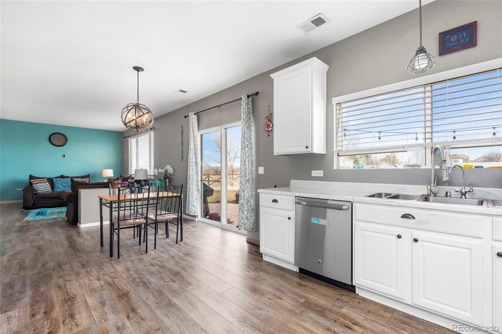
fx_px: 223
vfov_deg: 73.7
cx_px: 251
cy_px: 167
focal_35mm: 16
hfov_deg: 96.8
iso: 200
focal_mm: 16
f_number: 6.3
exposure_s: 1/250
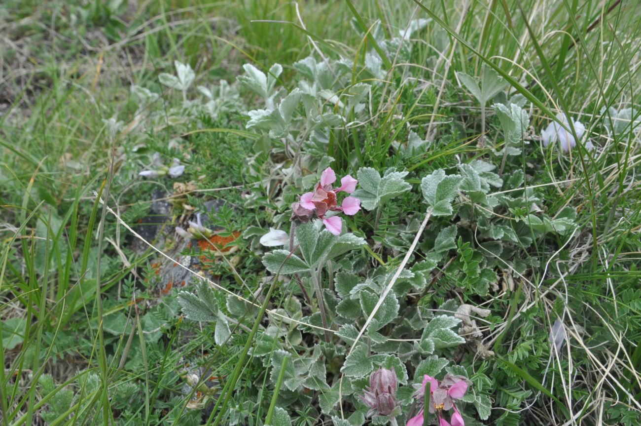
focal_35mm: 42
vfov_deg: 31.8
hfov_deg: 46.5
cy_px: 213
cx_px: 320
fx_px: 747
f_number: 13
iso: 400
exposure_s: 1/125
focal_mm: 28
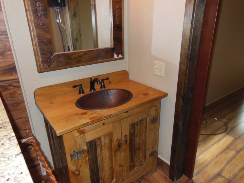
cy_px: 92
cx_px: 122
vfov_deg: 54.9
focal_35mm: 25
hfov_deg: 69.4
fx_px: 176
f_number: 3.5
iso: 200
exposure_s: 1/25
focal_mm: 4.5
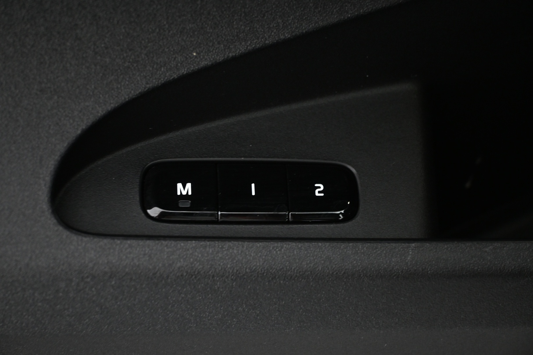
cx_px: 266
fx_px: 777
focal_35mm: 52
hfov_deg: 37.9
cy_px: 178
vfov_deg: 25.8
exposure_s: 1/6
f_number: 5.3
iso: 1600
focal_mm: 35
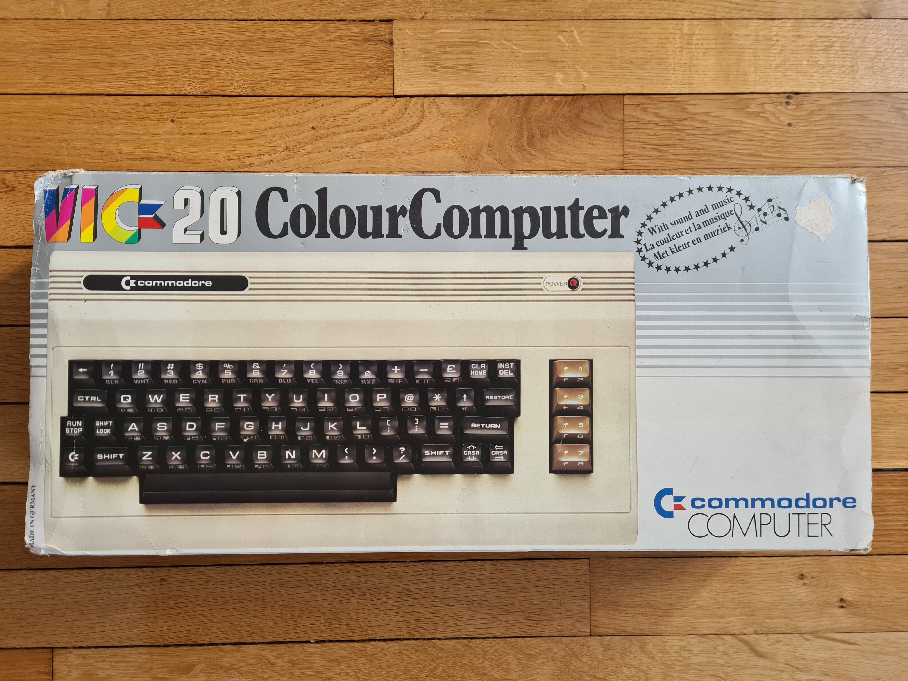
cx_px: 454
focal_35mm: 26
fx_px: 682
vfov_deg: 53.1
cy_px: 340
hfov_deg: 67.3
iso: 160
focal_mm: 5.4
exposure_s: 1/50
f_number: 1.8
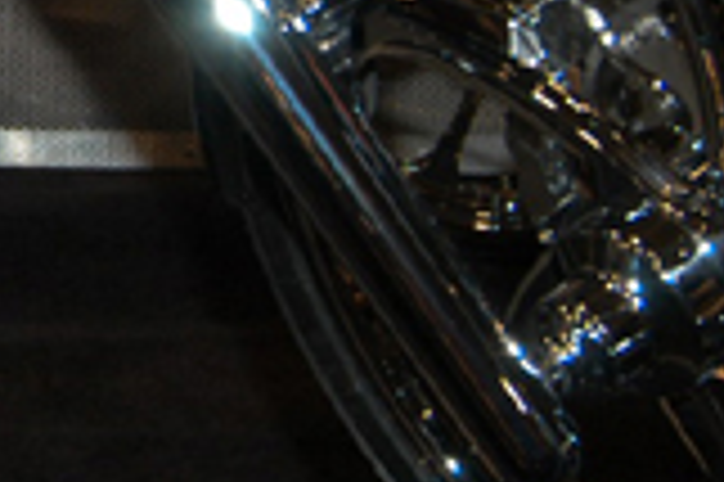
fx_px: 3034
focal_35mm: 151
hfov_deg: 12.9
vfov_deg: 8.9
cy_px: -171
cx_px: -335
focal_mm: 24
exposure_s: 1/60
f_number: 5
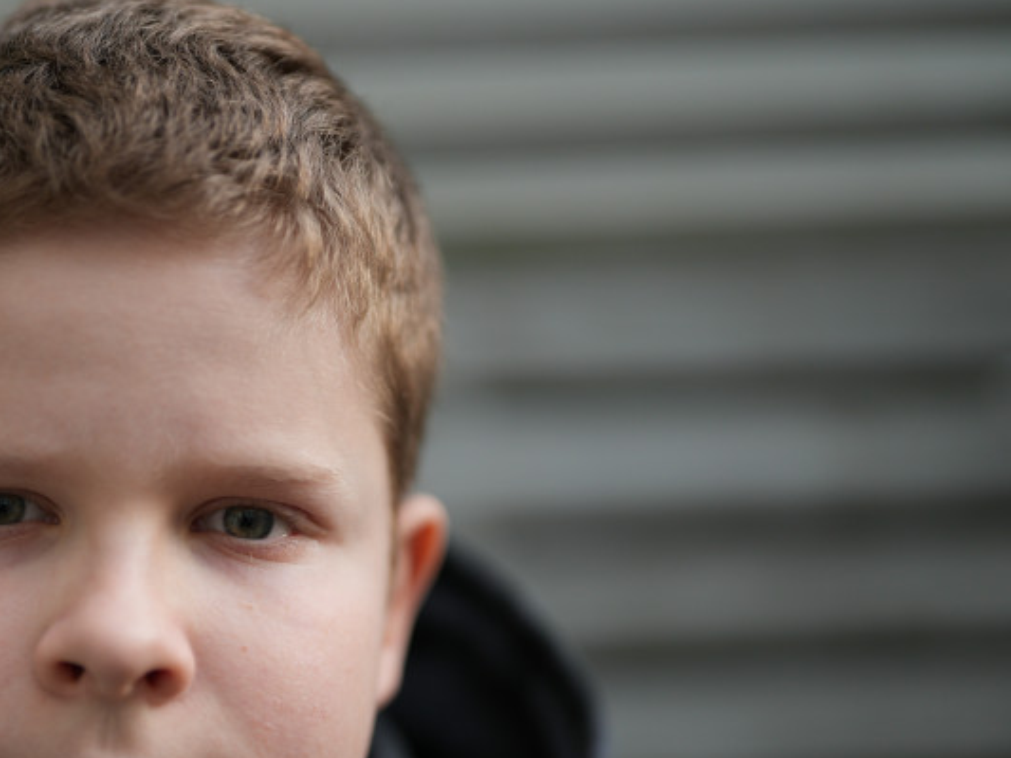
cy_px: 559
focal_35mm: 67
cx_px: 137
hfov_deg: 28.1
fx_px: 1957
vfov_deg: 21.8
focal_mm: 35
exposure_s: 1/1600
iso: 200
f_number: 1.2
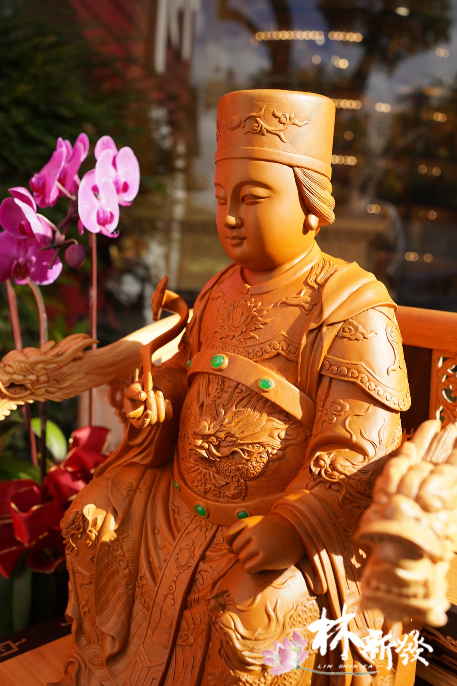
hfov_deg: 37.9
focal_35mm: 35
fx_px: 666
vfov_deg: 54.4
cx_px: 228
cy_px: 343
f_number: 5
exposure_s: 1/250
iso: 100
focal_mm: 35
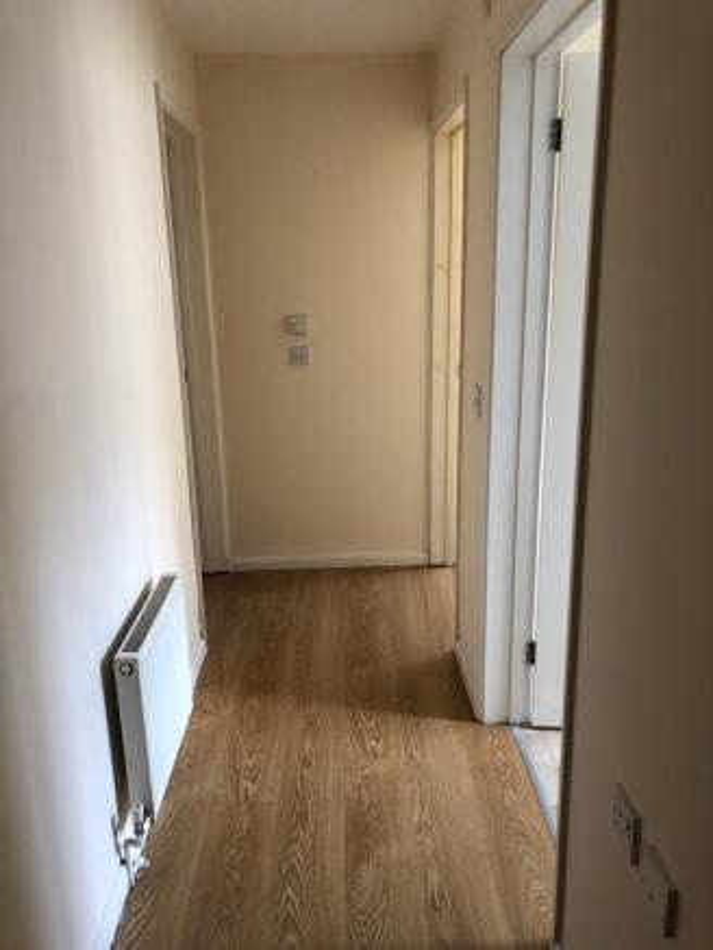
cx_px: 356
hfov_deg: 49.8
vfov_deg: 63.4
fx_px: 769
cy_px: 475
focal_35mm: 28
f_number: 1.8
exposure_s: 1/17
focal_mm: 4
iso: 40
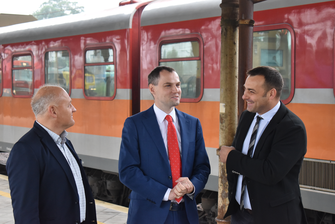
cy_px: 112
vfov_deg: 16.6
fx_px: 768
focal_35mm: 82
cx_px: 168
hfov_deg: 24.6
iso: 1250
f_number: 5.6
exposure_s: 1/125
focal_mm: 55
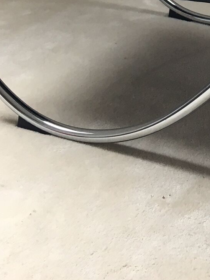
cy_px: -76
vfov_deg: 22.1
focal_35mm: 80
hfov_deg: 17.9
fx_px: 647
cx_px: 213
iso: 40
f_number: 2.2
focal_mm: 4.15
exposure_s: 1/33
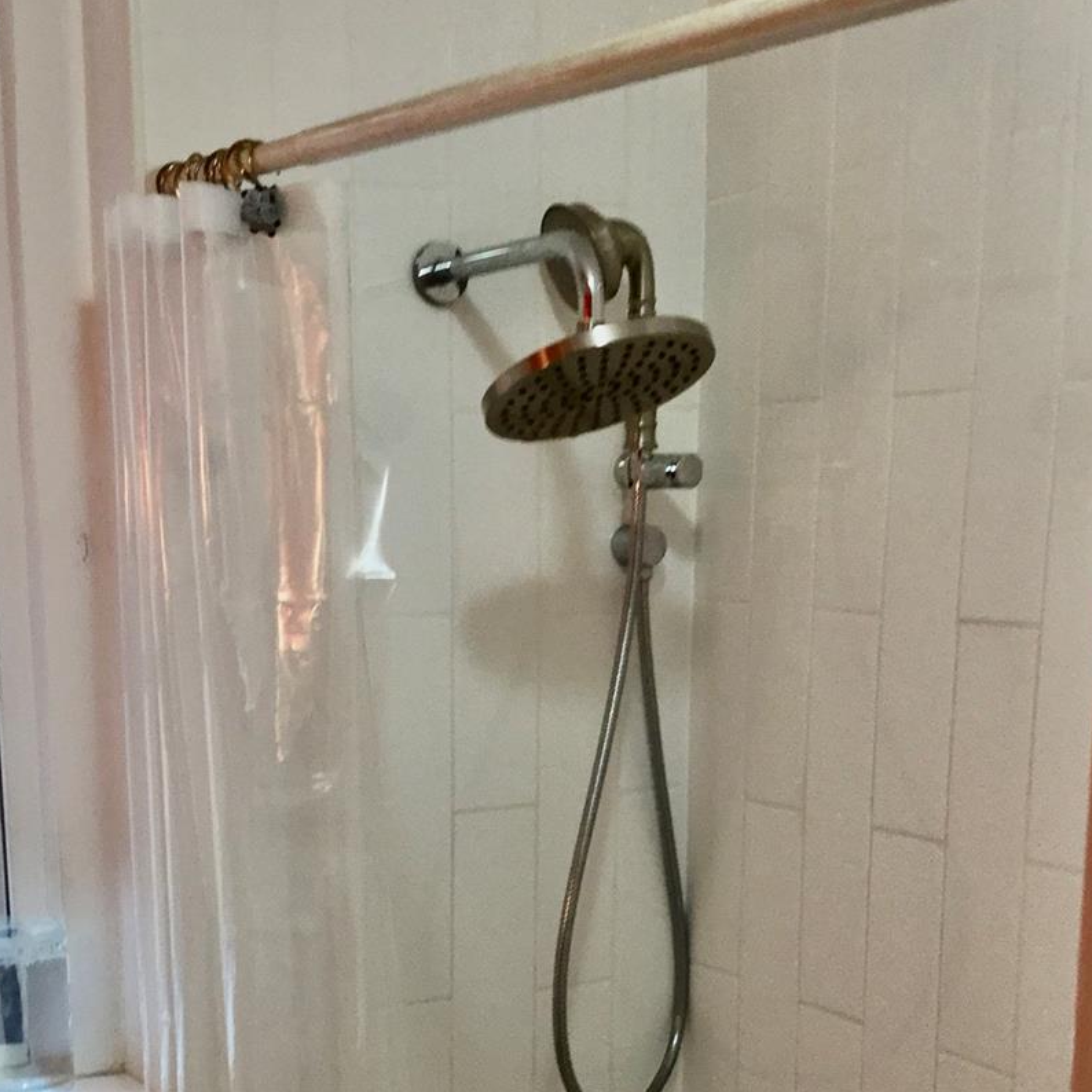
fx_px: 1892
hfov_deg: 32.2
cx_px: 466
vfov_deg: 31.3
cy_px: 897
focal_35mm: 53
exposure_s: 1/30
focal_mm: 3.3
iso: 25
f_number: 2.4
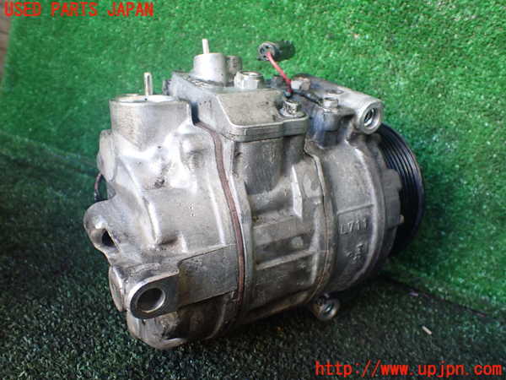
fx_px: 439
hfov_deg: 60.0
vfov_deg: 46.8
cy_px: 190
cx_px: 253
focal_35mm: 30
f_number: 2.3
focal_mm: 5.4
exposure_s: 1/125
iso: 640
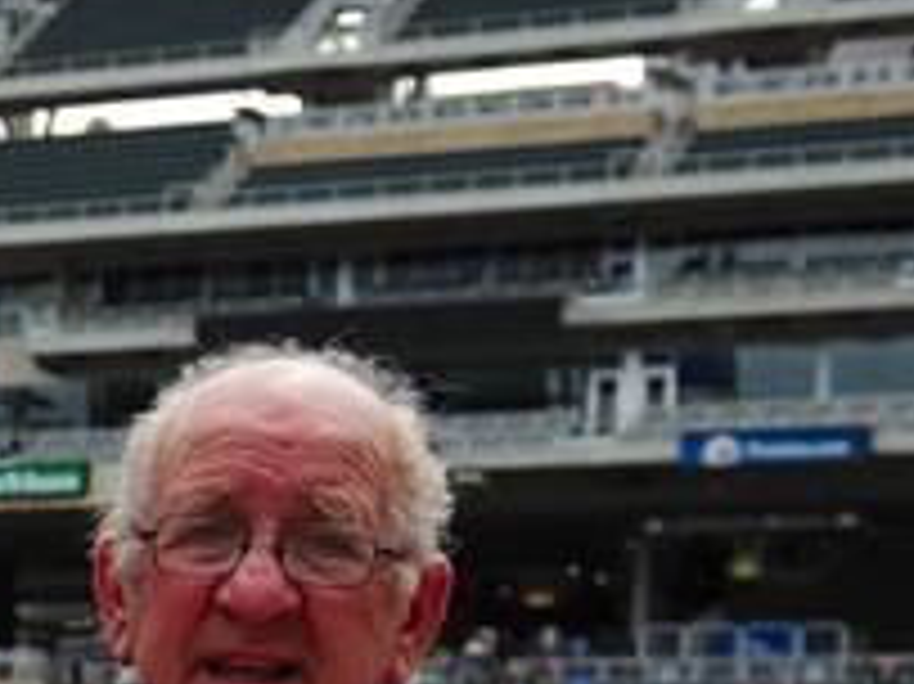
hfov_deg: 11.3
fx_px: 4249
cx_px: -833
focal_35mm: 161
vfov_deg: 8.9
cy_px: 1073
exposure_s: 1/1600
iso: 400
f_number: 4
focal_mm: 34
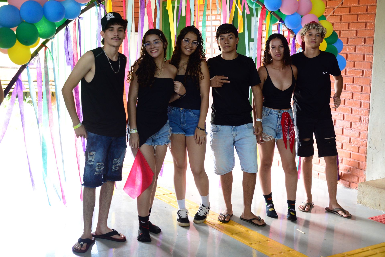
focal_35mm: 50
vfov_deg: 27.0
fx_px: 535
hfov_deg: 39.6
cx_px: 192
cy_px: 128
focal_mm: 50
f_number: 2.8
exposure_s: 1/160
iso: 2500
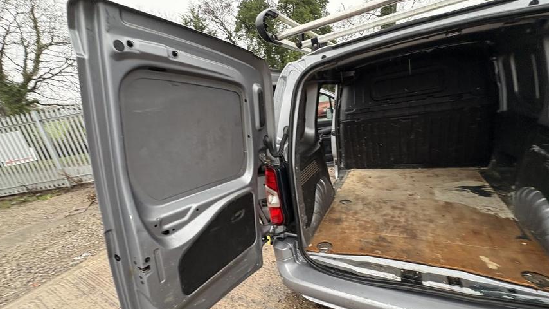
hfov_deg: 99.4
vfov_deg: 66.8
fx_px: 233
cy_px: 173
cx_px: 273
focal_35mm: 16
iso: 250
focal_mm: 2.22
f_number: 2.2
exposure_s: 1/83
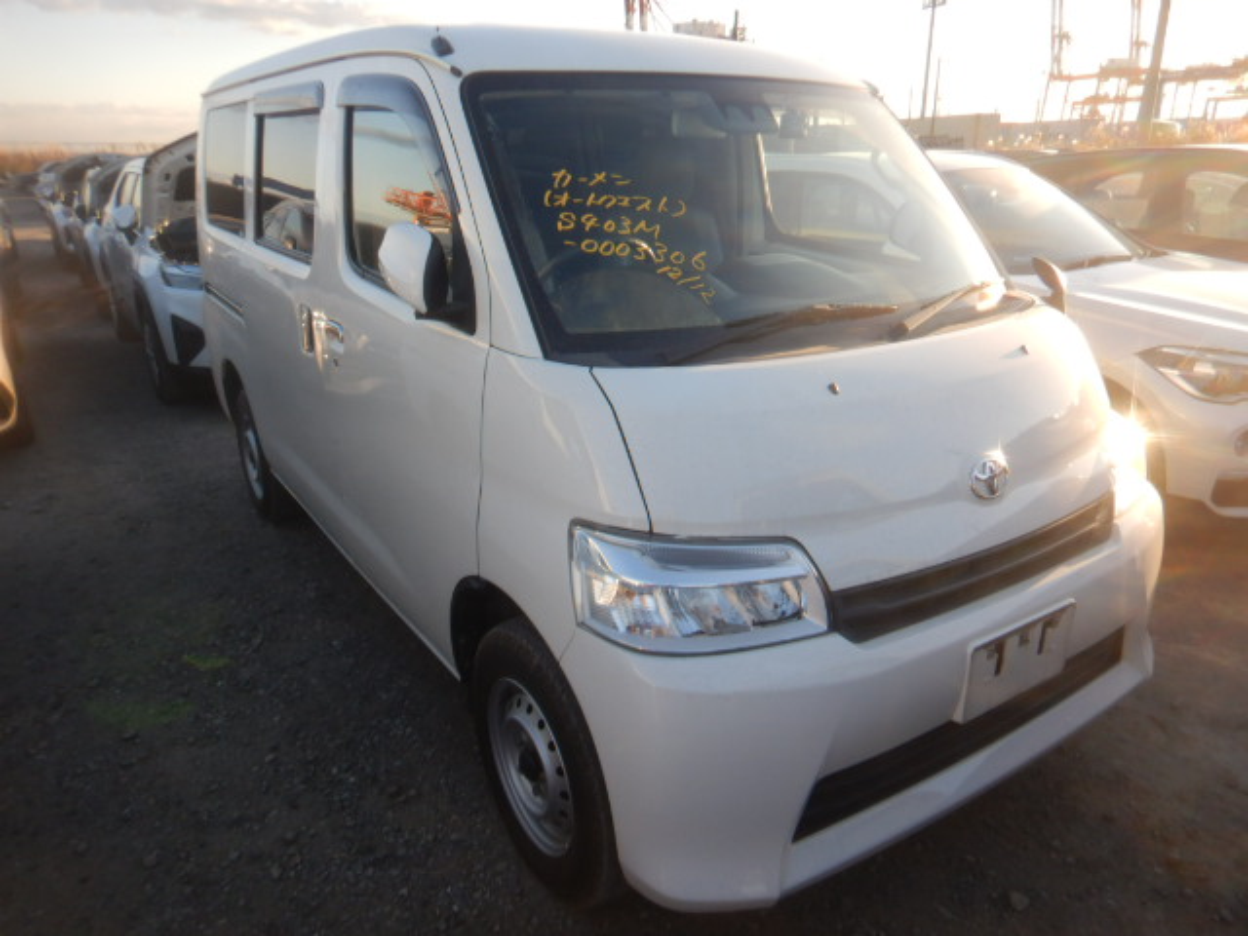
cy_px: 468
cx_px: 624
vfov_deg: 56.8
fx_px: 865
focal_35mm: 24
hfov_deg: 71.6
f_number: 2.8
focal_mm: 4.3
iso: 125
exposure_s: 1/100
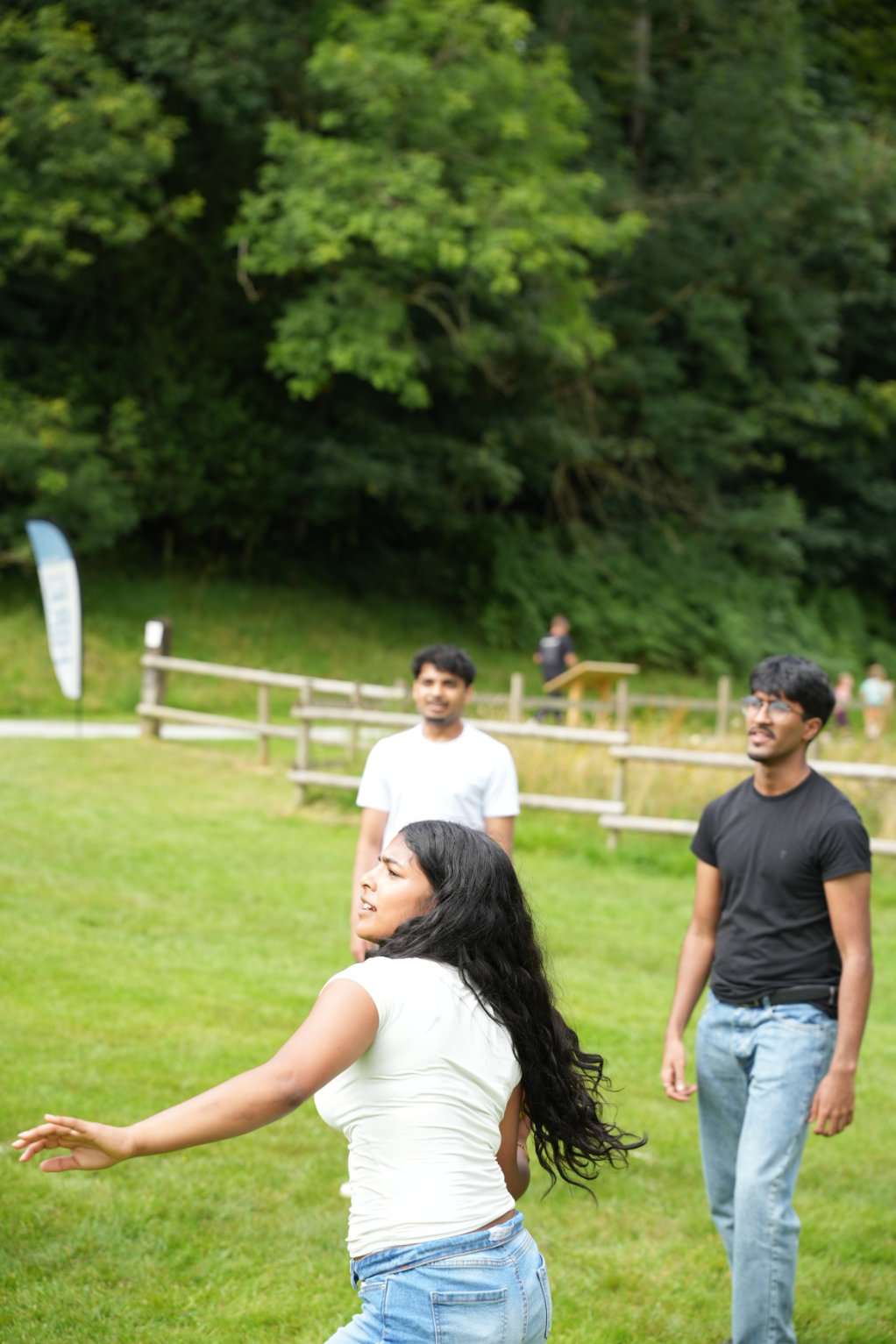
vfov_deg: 28.8
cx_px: 448
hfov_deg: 19.5
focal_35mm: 70
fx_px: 2613
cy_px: 672
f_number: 3.5
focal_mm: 70
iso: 400
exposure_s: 1/800
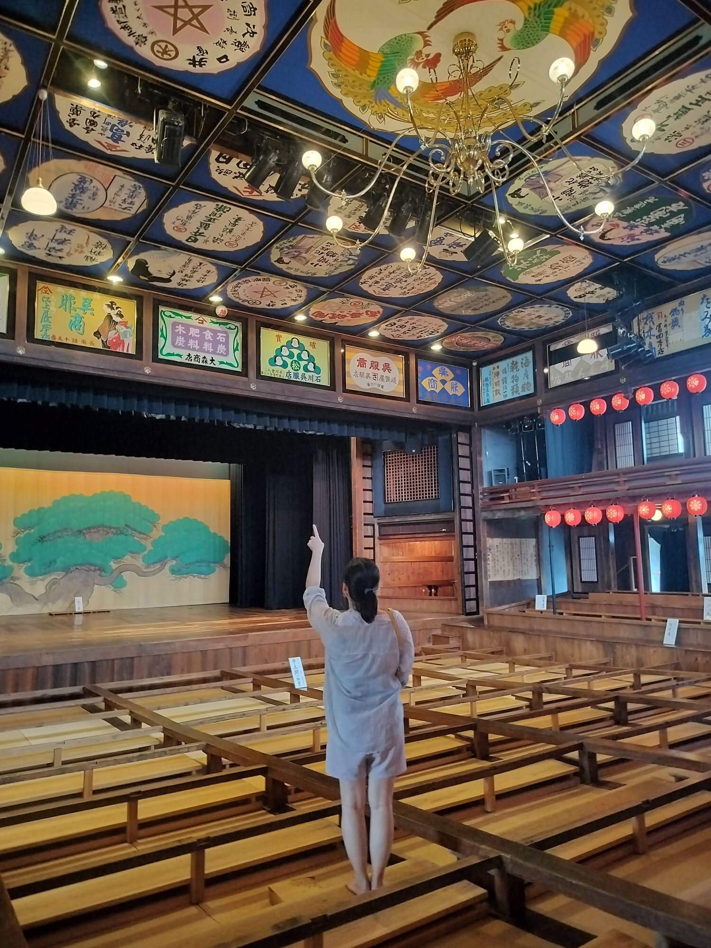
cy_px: 474
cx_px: 356
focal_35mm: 24
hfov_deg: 56.8
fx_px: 657
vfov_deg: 71.6
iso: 1347
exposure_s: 1/25
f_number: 1.7
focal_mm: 5.24
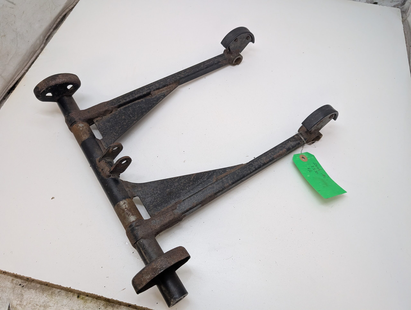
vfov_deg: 56.9
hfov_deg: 71.5
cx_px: 206
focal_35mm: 24
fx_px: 285
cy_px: 155
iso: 321
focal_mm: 6.9
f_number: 1.68
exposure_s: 1/161
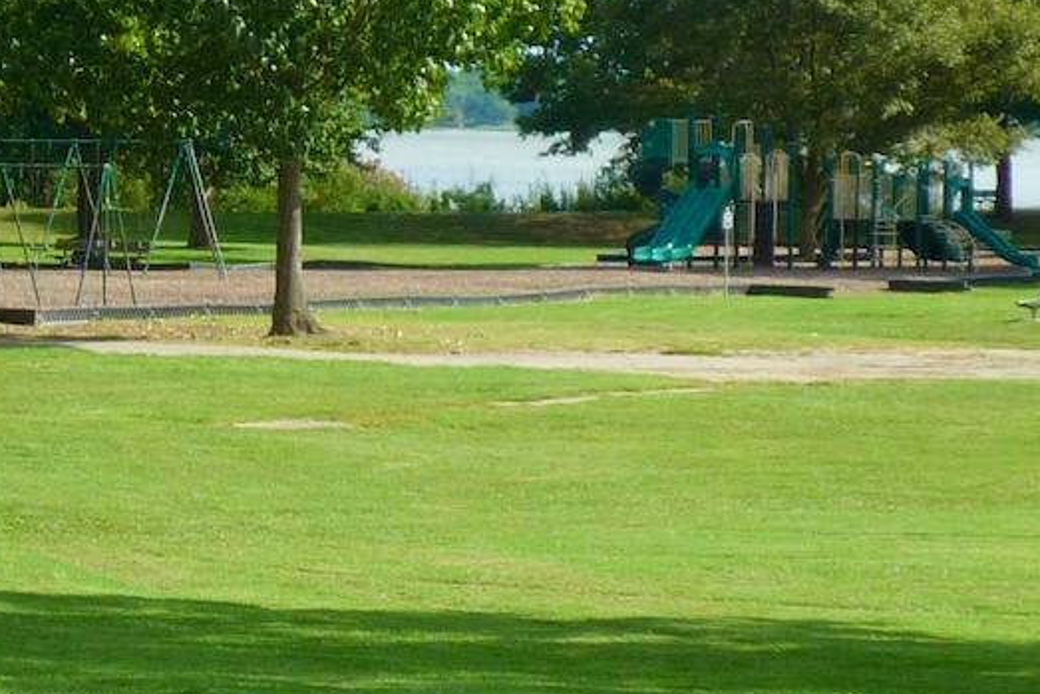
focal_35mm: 234
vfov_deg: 5.9
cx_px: 388
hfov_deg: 8.8
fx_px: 6761
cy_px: 372
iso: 100
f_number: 4.9
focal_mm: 11.3
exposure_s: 1/250
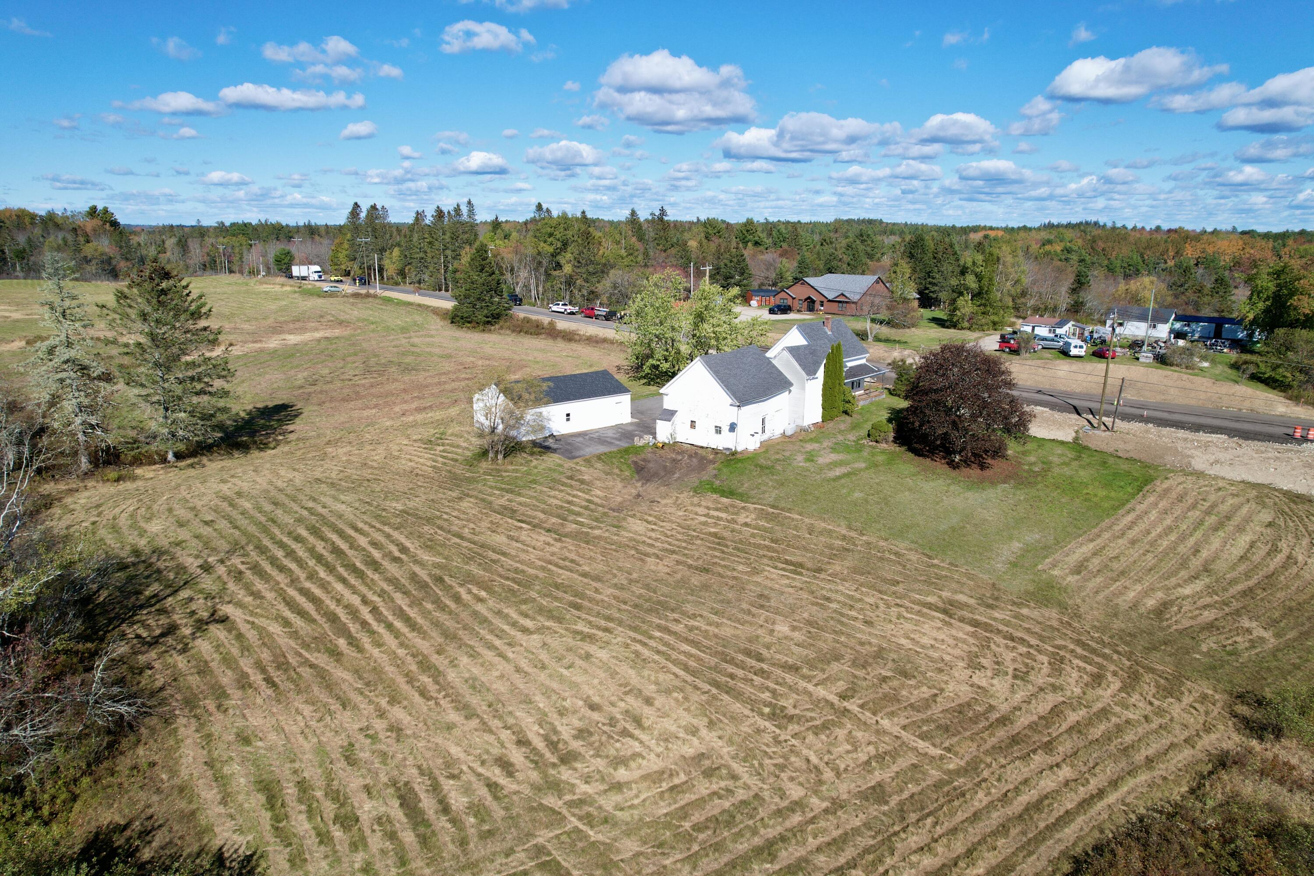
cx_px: 657
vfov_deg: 57.2
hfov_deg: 78.6
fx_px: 803
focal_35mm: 22
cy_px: 438
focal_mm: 8.38
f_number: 2.8
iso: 110
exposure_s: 1/2000
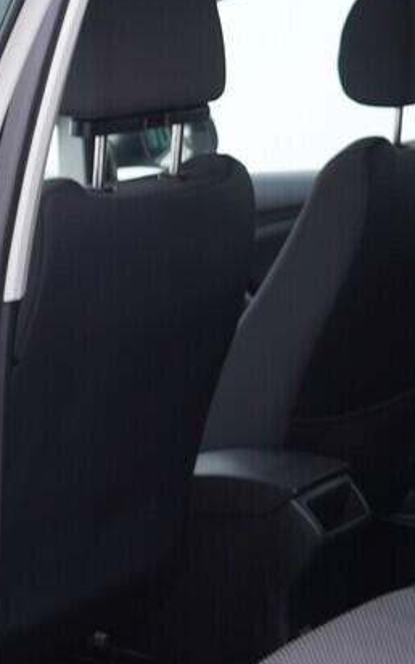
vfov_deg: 22.8
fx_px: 1647
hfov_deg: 14.2
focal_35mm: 91
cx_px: 29
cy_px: 401
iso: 125
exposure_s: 1/50
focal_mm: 24
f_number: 3.2
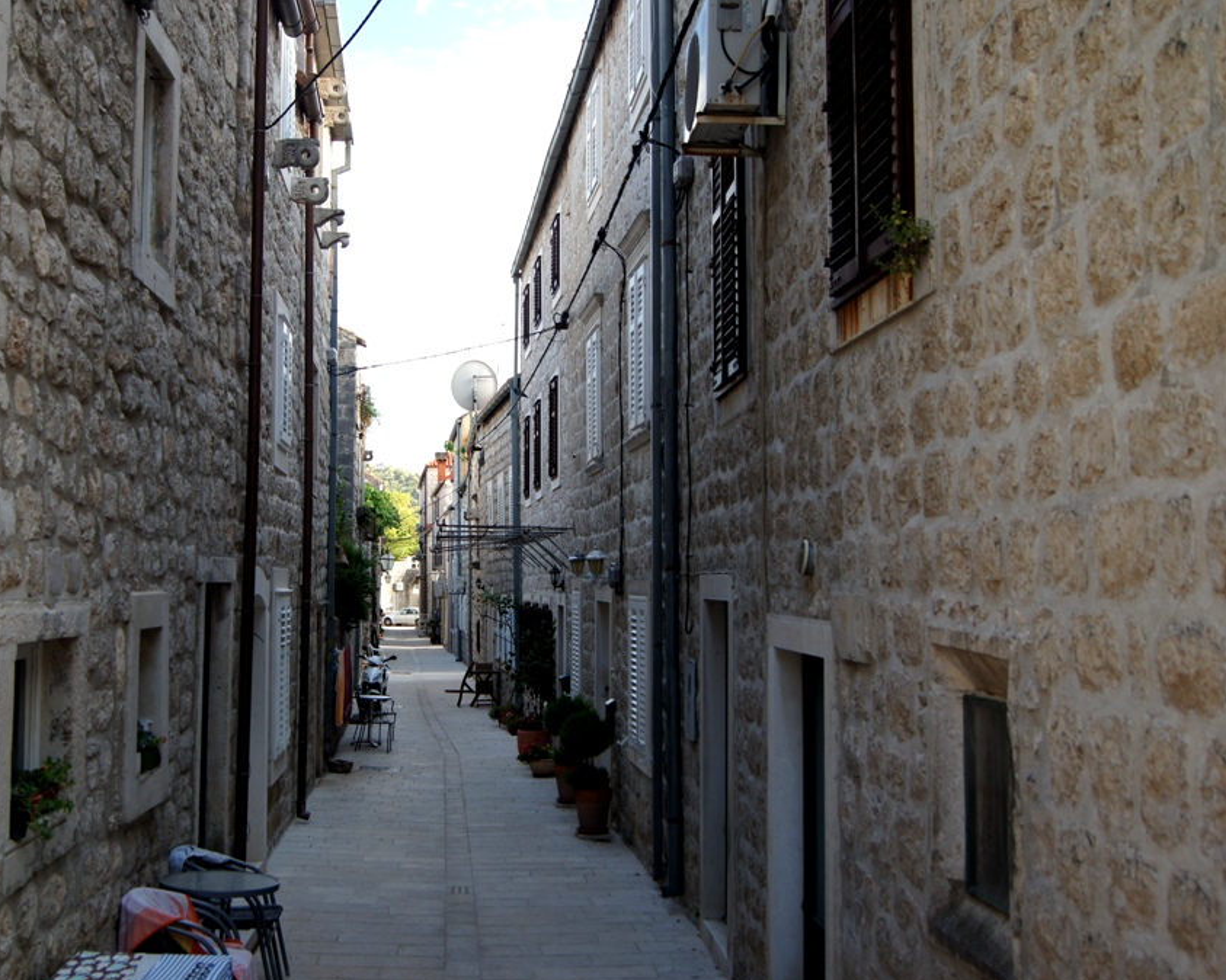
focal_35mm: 41
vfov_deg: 36.5
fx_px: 1487
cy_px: 493
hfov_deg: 44.5
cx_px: 483
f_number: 4.5
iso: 100
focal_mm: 24
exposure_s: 1/50
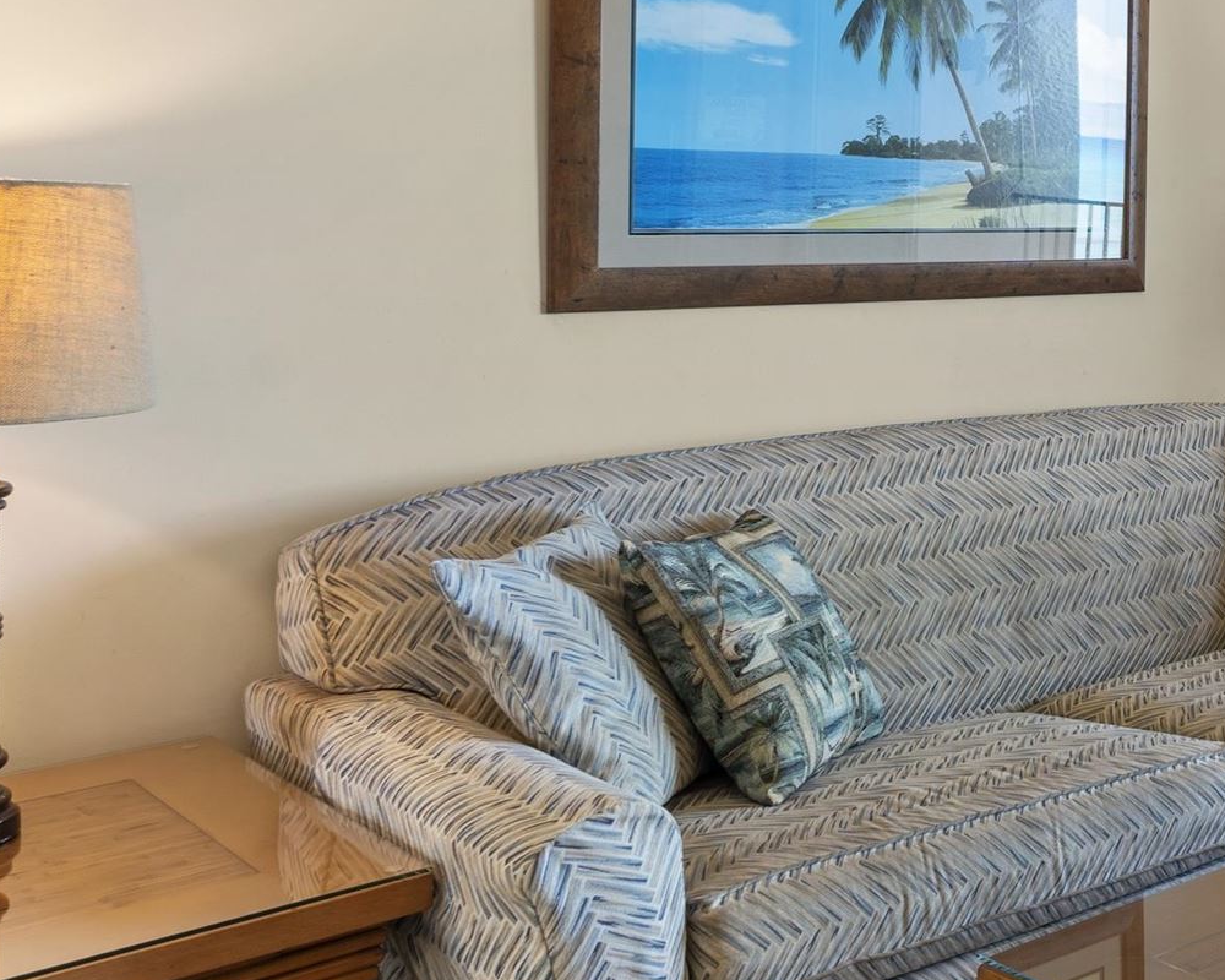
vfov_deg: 30.3
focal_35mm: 49
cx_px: 1279
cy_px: 247
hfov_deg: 34.0
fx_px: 1777
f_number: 7.1
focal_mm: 17
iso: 100
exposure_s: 1/2
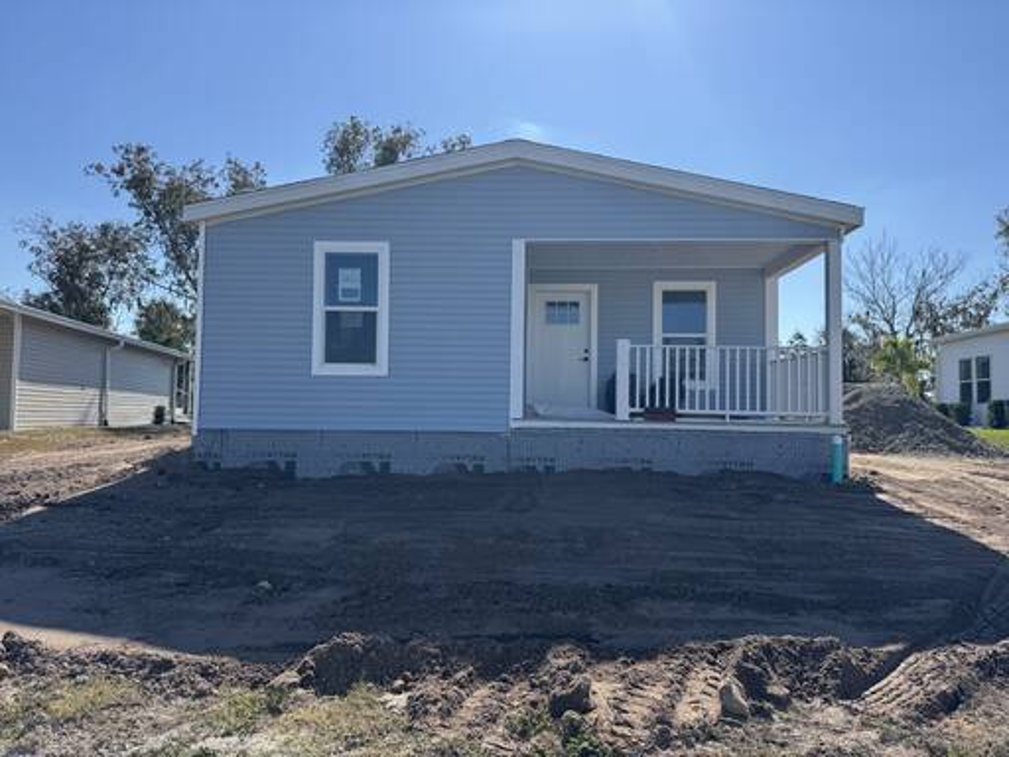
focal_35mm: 24
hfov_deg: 71.6
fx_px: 700
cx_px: 504
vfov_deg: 56.8
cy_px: 378
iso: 80
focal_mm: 6.76
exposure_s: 1/5348
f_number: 1.78
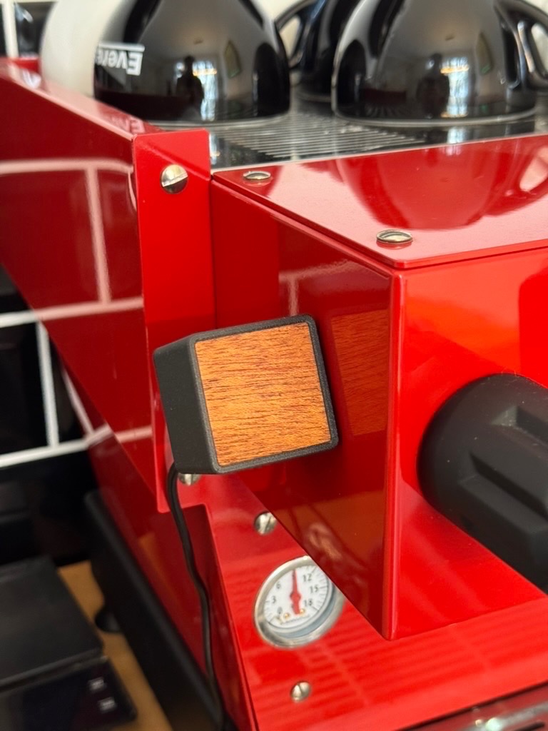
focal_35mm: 48
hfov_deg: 30.3
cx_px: 274
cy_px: 366
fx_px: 1013
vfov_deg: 39.7
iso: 500
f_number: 1.78
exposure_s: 1/40
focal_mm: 6.76
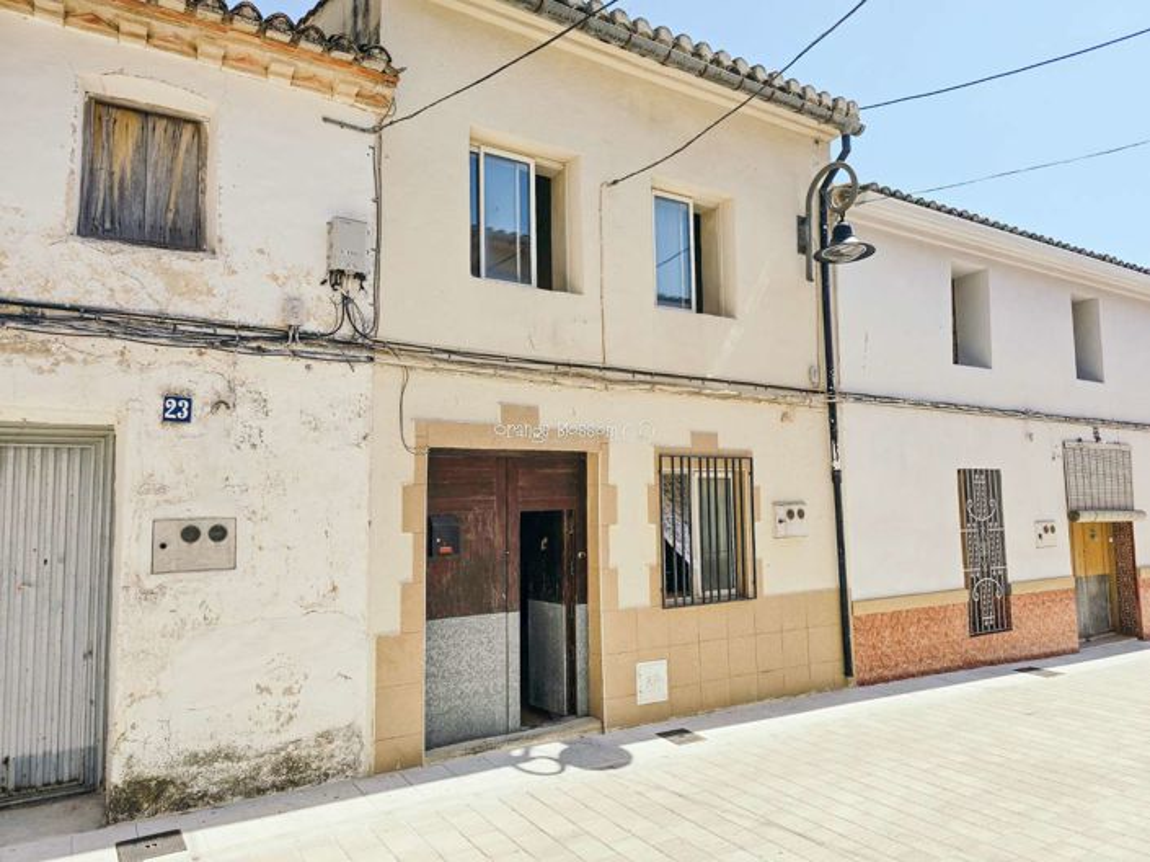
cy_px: 431
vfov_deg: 58.8
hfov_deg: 74.0
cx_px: 575
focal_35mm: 23
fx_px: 764
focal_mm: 6.3
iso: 12
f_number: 1.7
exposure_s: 1/859
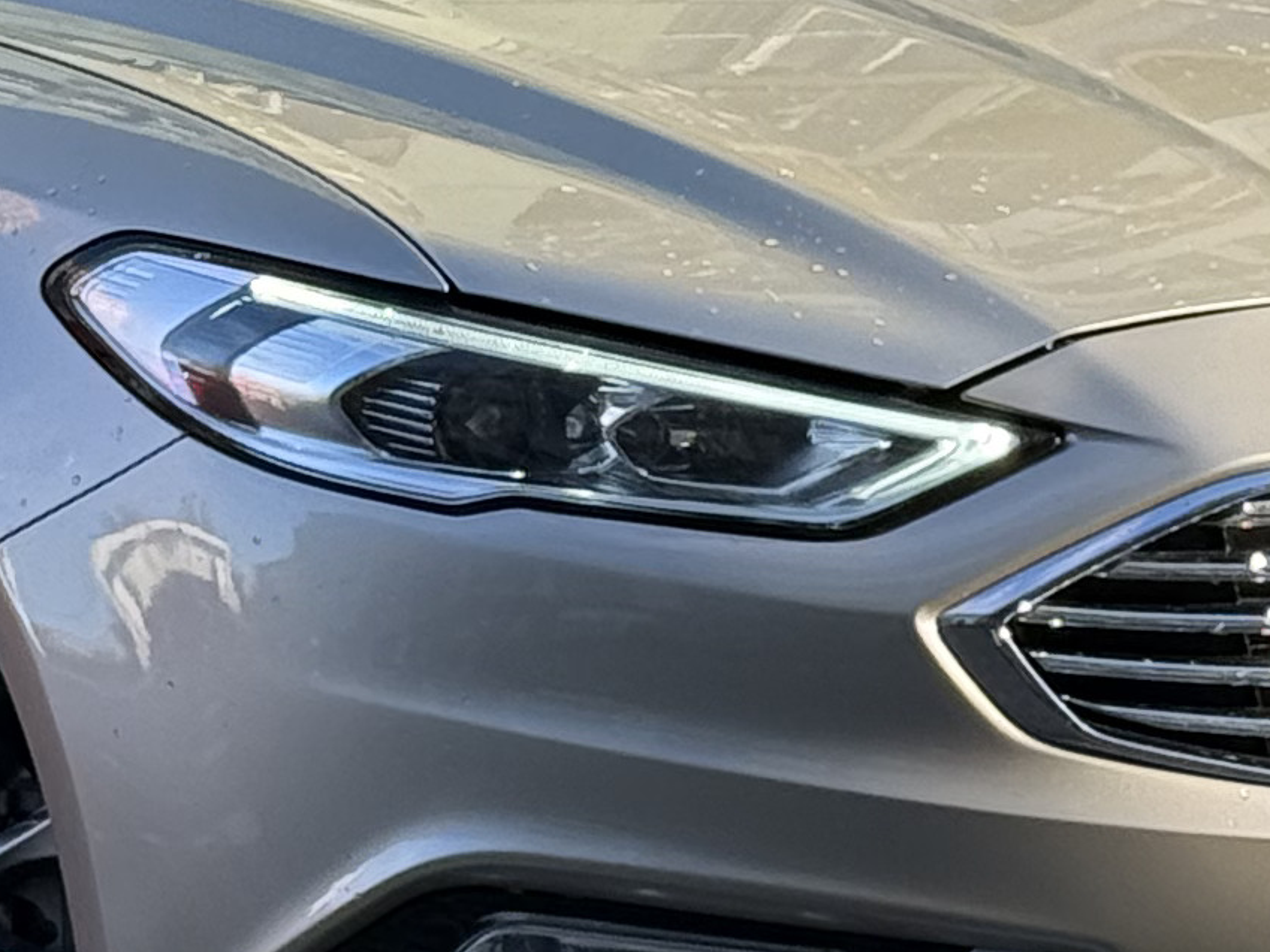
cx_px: 40
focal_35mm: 228
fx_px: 8366
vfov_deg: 6.5
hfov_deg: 8.6
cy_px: 383
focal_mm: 6.76
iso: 80
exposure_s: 1/1285
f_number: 1.78
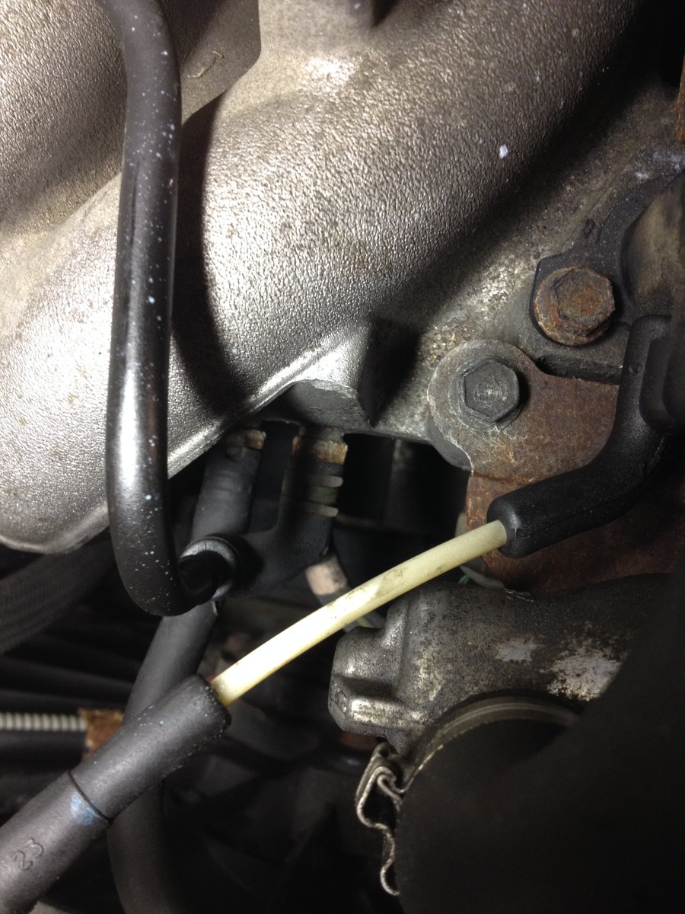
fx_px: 923
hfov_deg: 40.7
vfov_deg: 52.6
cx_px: 342
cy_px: 457
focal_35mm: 35
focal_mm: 4.28
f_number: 2.4
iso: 125
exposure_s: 1/20
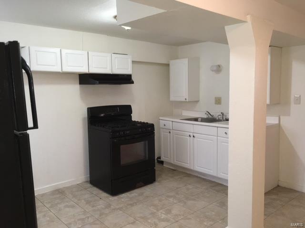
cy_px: 114
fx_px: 256
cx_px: 152
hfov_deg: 61.7
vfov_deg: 48.2
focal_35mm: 29
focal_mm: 4.15
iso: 125
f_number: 2.2
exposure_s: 1/24
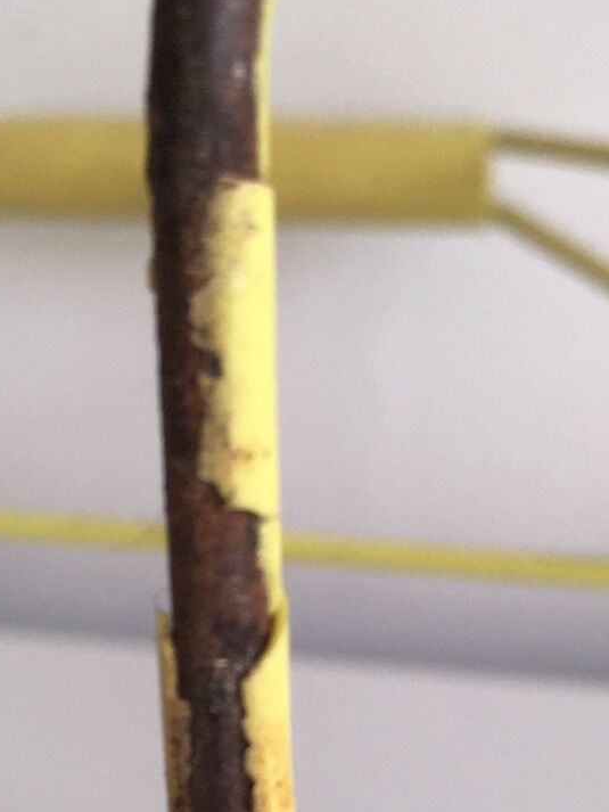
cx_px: 287
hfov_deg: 18.0
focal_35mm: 82
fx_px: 1923
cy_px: 706
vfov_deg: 23.3
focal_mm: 4.15
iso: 40
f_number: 2.2
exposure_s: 1/100
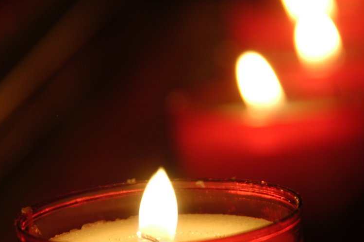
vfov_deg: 3.6
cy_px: 241
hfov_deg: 5.4
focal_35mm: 384
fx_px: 3878
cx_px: 183
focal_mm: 120
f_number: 5.6
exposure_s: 1/10
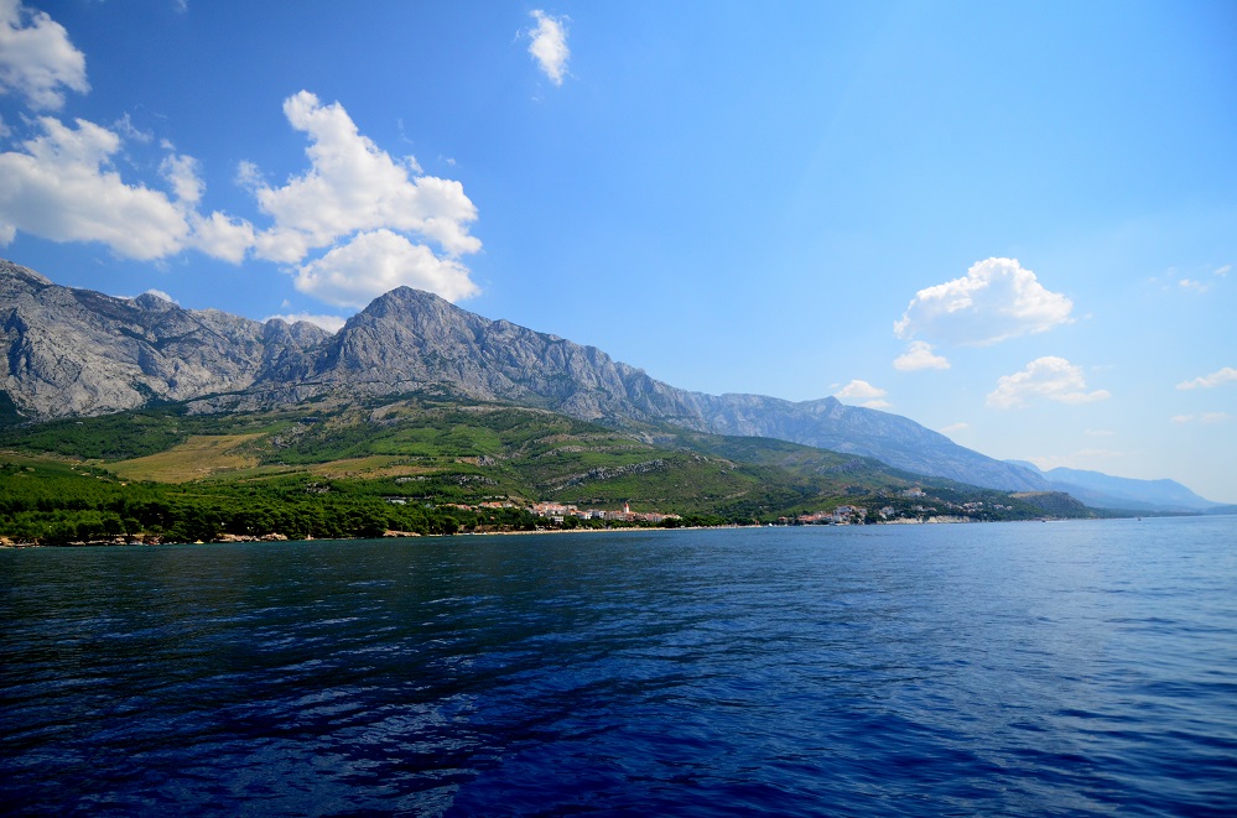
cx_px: 618
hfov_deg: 90.1
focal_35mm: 18
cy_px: 409
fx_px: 617
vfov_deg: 67.1
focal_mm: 12
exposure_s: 1/8000
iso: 640
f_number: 4
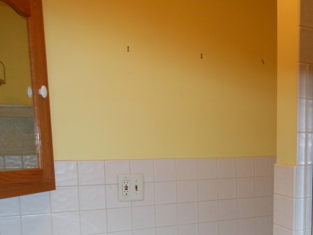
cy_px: 174
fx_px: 371
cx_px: 243
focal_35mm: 41
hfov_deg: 43.9
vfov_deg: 34.5
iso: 200
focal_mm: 4.5
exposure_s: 1/25
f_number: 3.2
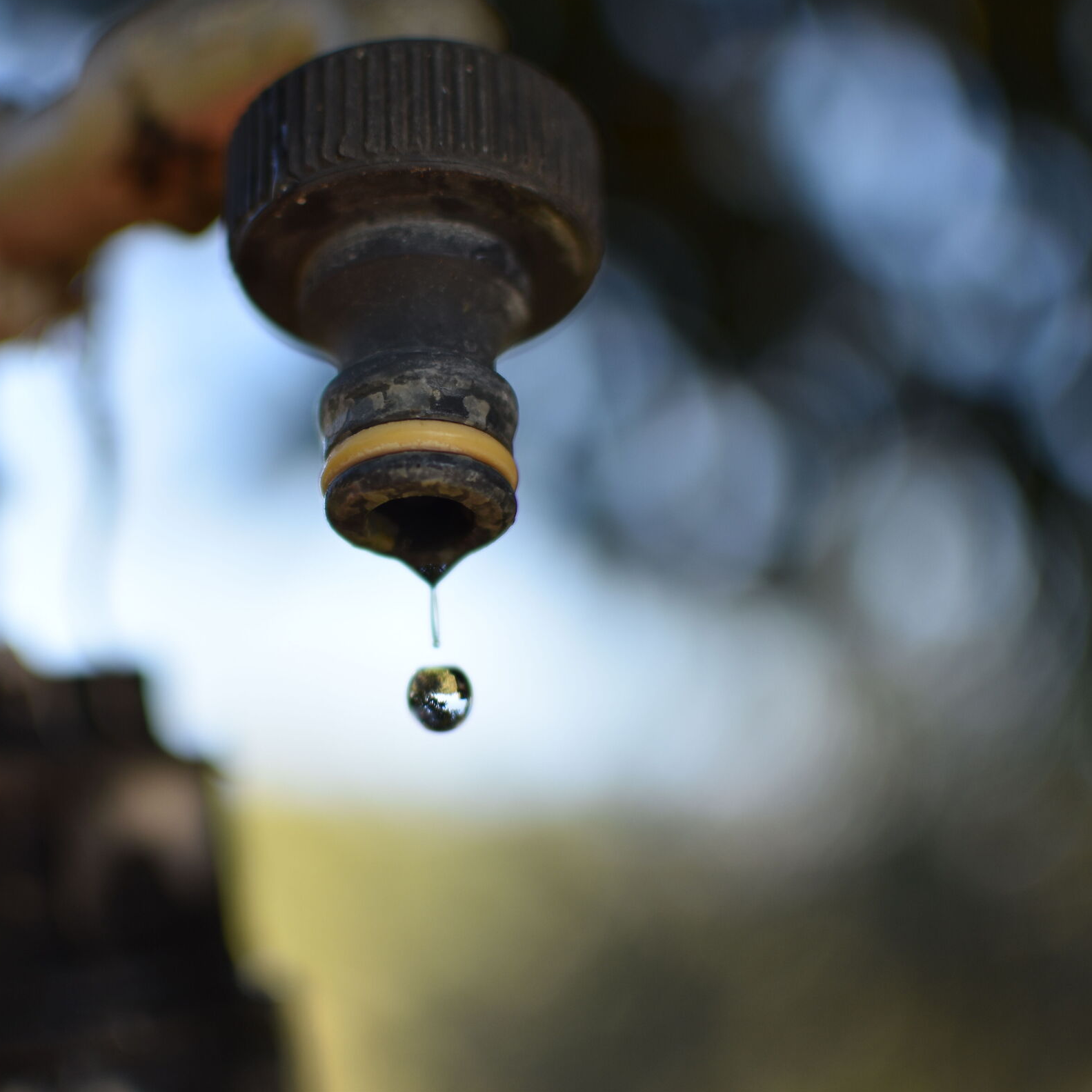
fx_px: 2414
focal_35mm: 68
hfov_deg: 25.4
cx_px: 410
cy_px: 542
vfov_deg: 25.5
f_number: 1.8
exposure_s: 1/1250
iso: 100
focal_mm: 35
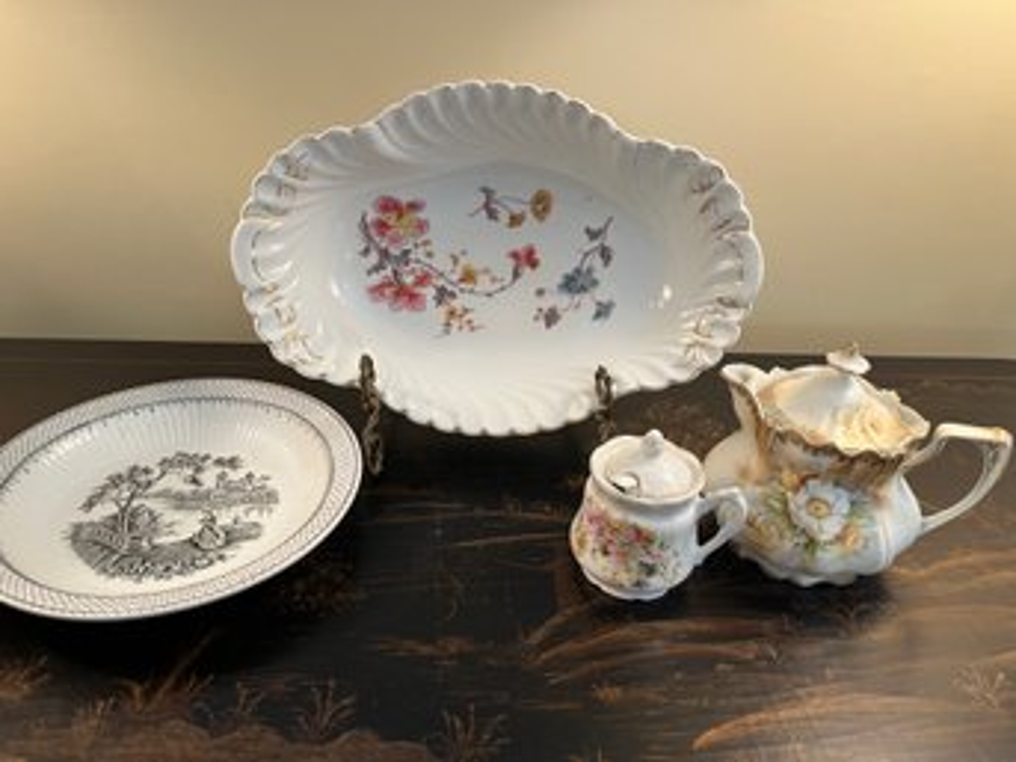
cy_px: 381
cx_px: 508
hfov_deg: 67.3
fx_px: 763
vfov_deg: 53.0
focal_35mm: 26
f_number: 1.6
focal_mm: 5.1
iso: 80
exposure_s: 1/60
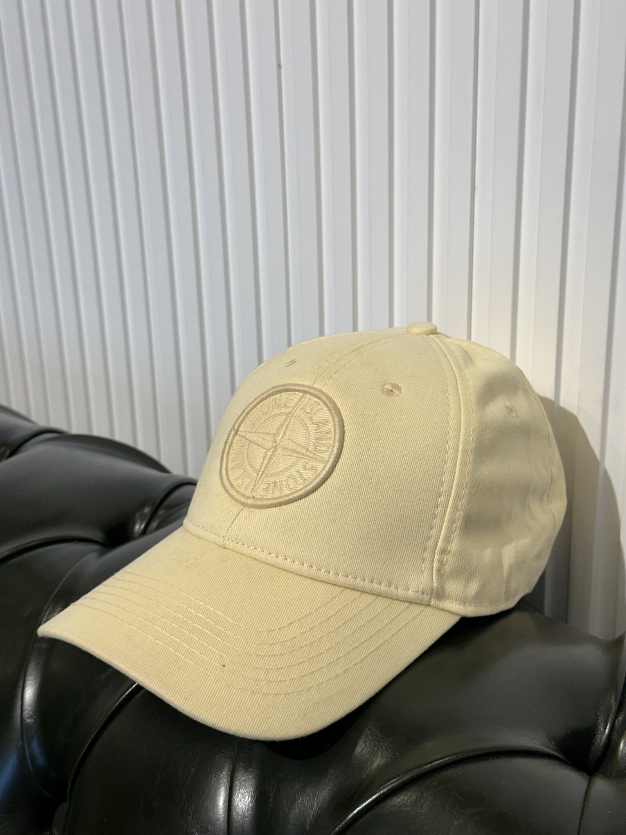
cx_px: 313
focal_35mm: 48
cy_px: 418
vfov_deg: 39.7
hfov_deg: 30.3
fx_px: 1157
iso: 50
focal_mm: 6.86
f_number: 1.78
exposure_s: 1/130
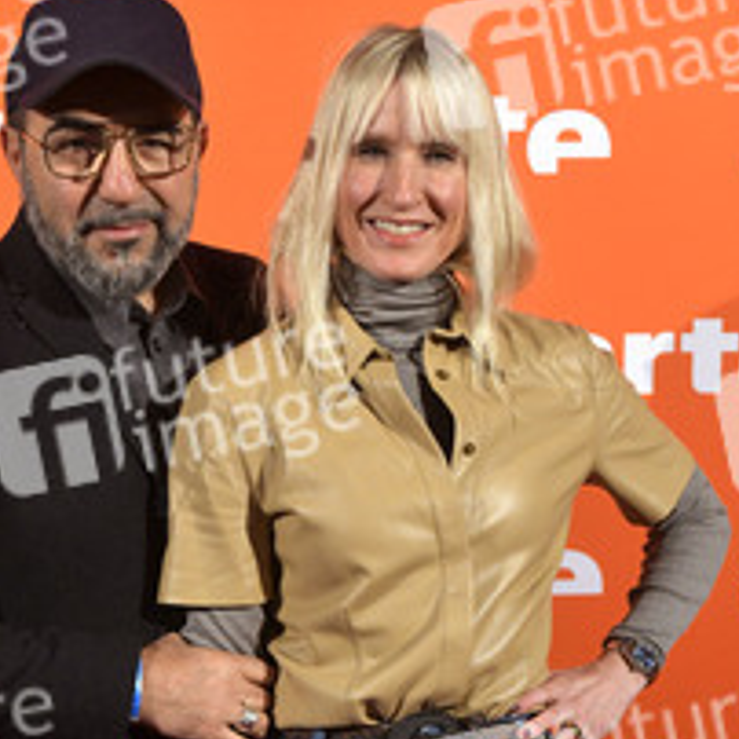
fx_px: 1787
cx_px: 278
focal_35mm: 74
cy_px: 593
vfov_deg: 23.0
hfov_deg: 23.3
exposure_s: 1/160
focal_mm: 44
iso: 2000
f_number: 5.6
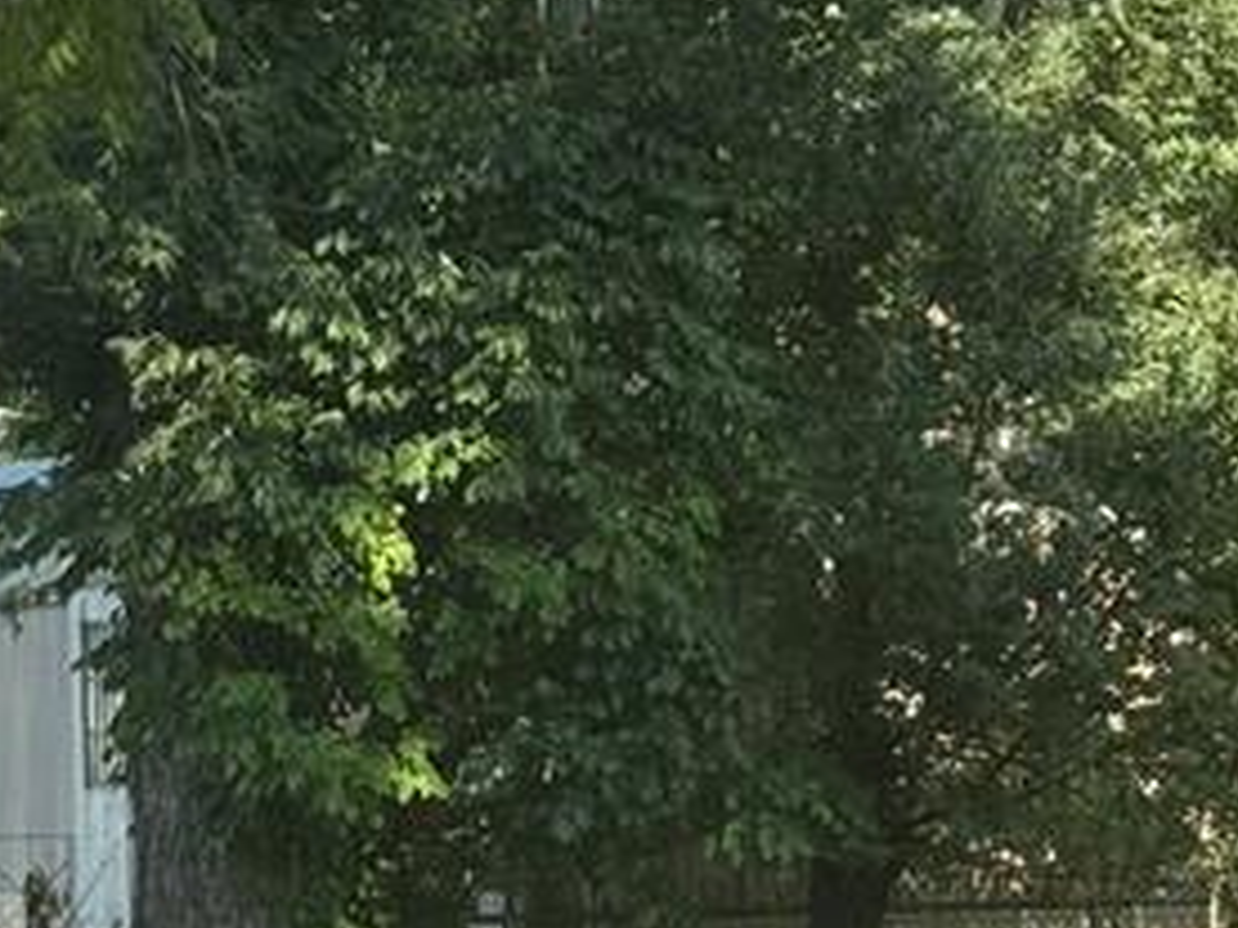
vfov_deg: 8.3
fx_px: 6366
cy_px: 610
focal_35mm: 178
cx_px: 525
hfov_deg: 11.1
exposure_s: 1/1172
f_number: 1.78
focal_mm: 6.76
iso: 64
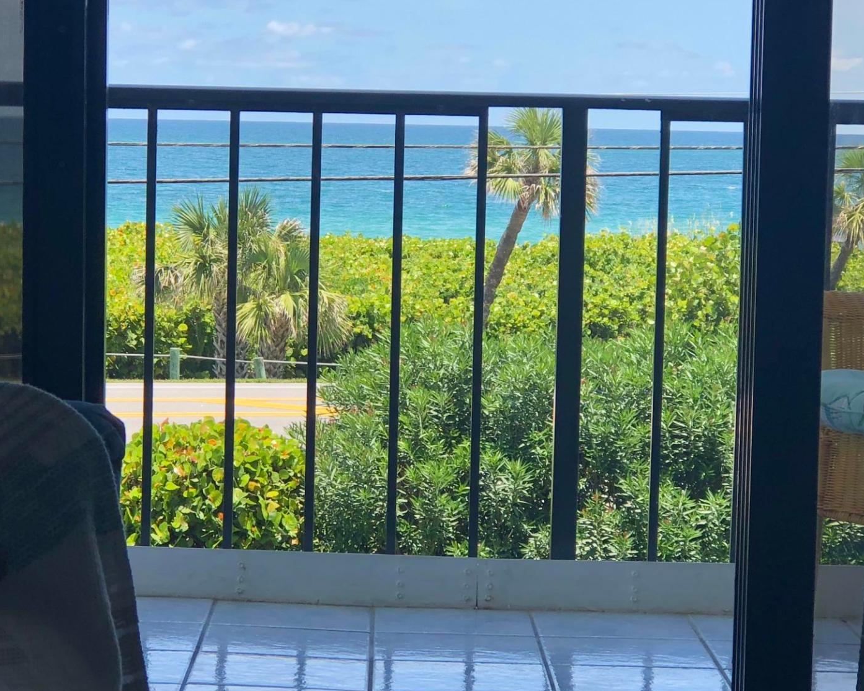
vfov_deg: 13.4
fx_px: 2941
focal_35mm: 115
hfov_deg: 16.7
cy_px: 352
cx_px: 395
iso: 20
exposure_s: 1/333
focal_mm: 6.6
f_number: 2.8
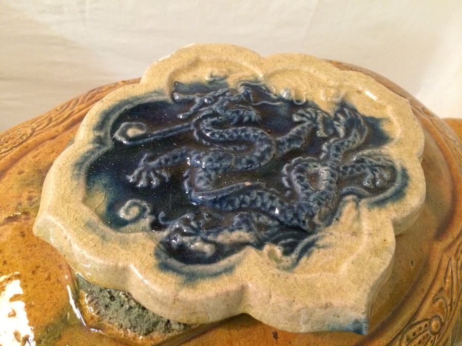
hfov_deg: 60.0
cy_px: 173
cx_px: 231
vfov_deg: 46.8
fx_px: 400
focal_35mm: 30
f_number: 2.2
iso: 400
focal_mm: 4.12
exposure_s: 1/15
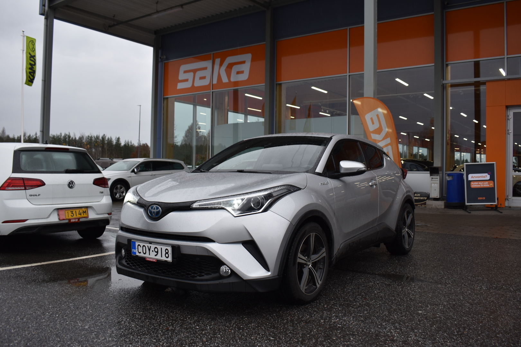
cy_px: 174
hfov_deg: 59.5
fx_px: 456
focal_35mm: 32
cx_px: 260
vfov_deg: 41.7
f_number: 5.6
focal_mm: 21
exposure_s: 1/125
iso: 200
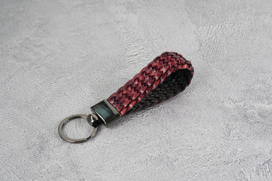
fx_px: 567
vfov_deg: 18.2
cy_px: 90
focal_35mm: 75
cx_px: 136
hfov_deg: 27.0
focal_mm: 50
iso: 640
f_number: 7.1
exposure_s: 1/60
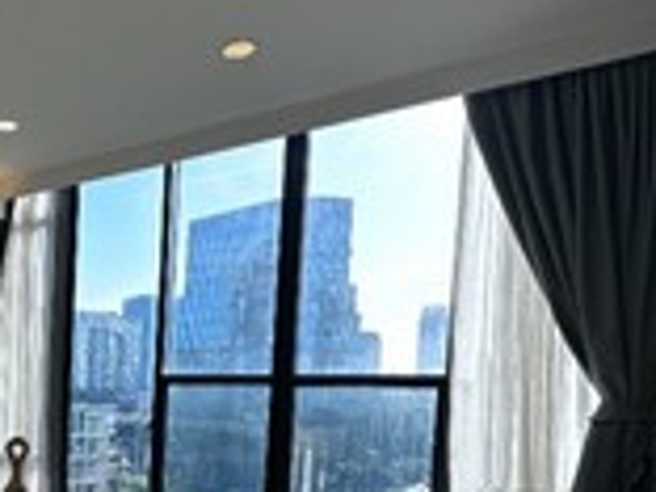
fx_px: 682
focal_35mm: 36
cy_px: 433
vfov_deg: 37.3
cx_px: -29
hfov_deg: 42.7
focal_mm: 2.22
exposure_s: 1/331
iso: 40
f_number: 2.2
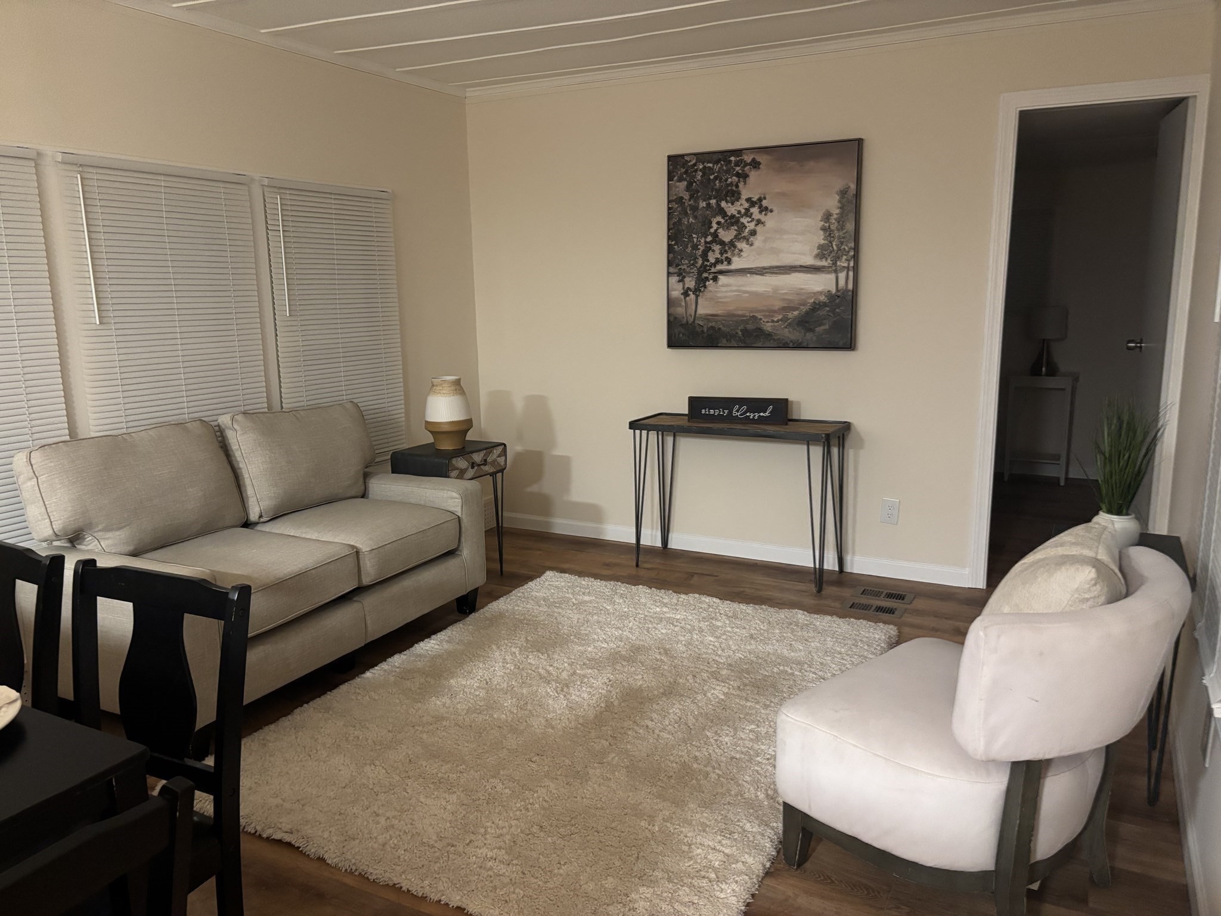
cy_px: 458
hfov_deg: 67.3
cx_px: 610
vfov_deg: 53.1
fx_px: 917
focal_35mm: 26
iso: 500
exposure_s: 1/30
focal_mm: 5.96
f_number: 1.6
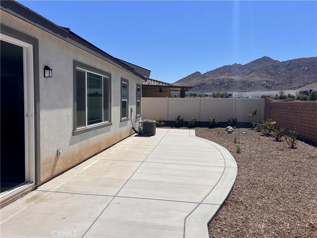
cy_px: 119
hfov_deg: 67.3
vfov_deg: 53.1
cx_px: 158
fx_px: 238
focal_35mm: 26
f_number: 1.5
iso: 50
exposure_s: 1/10309
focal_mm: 5.7
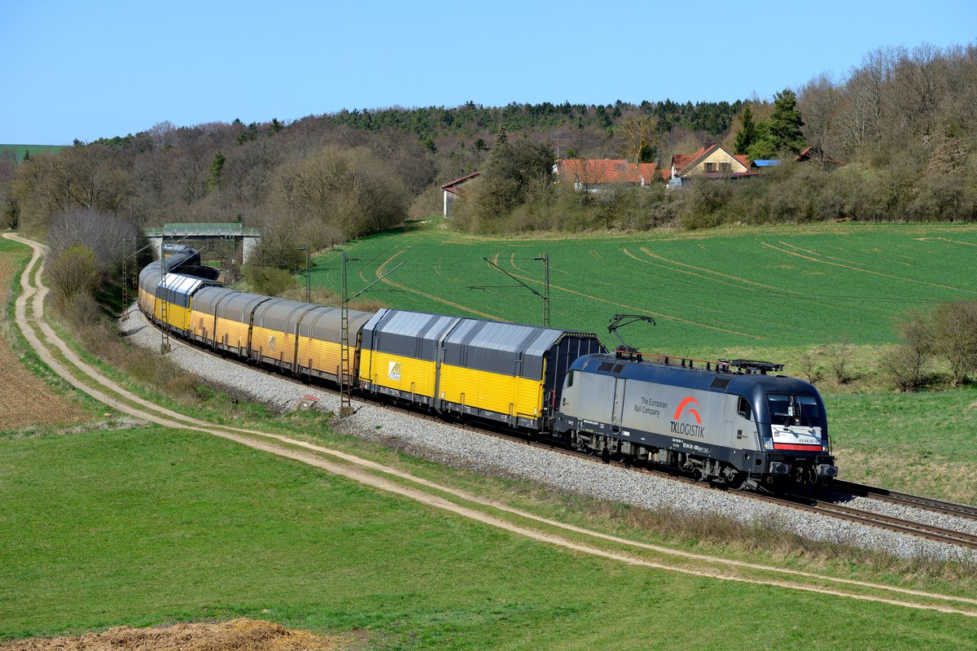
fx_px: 2497
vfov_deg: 14.9
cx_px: 488
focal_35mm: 92
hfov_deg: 22.1
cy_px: 326
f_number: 6.3
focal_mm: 92
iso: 250
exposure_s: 1/1600
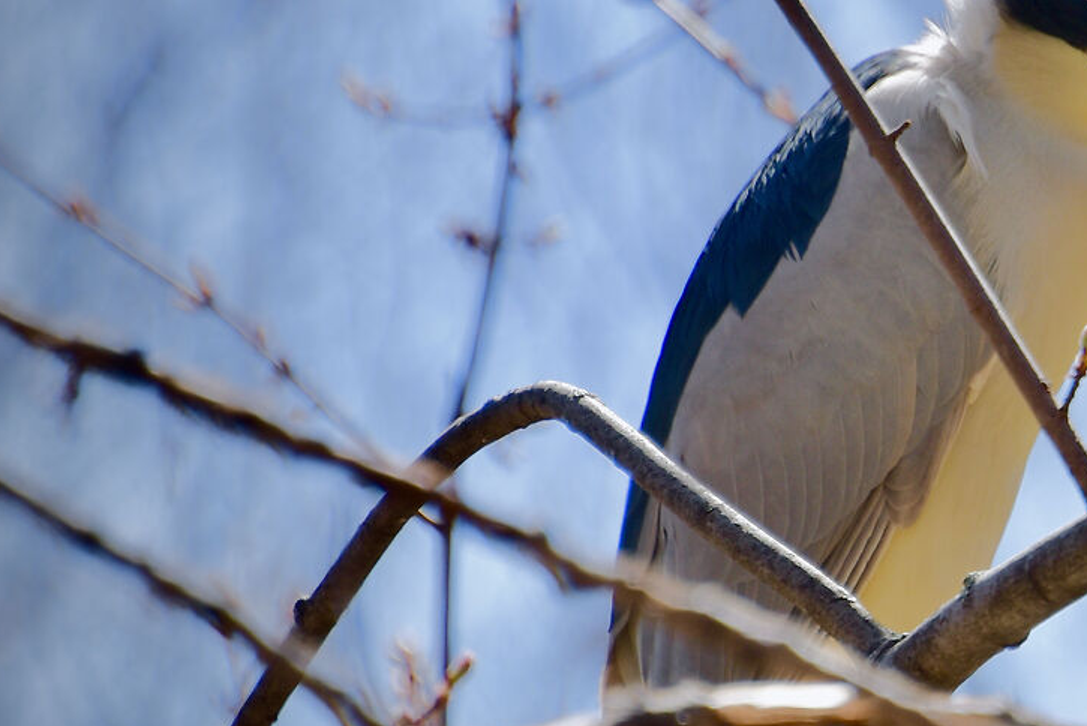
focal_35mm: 993
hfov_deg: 2.1
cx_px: 1312
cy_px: 324
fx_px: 29993
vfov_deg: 1.4
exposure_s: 1/640
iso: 200
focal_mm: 300
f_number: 5.6
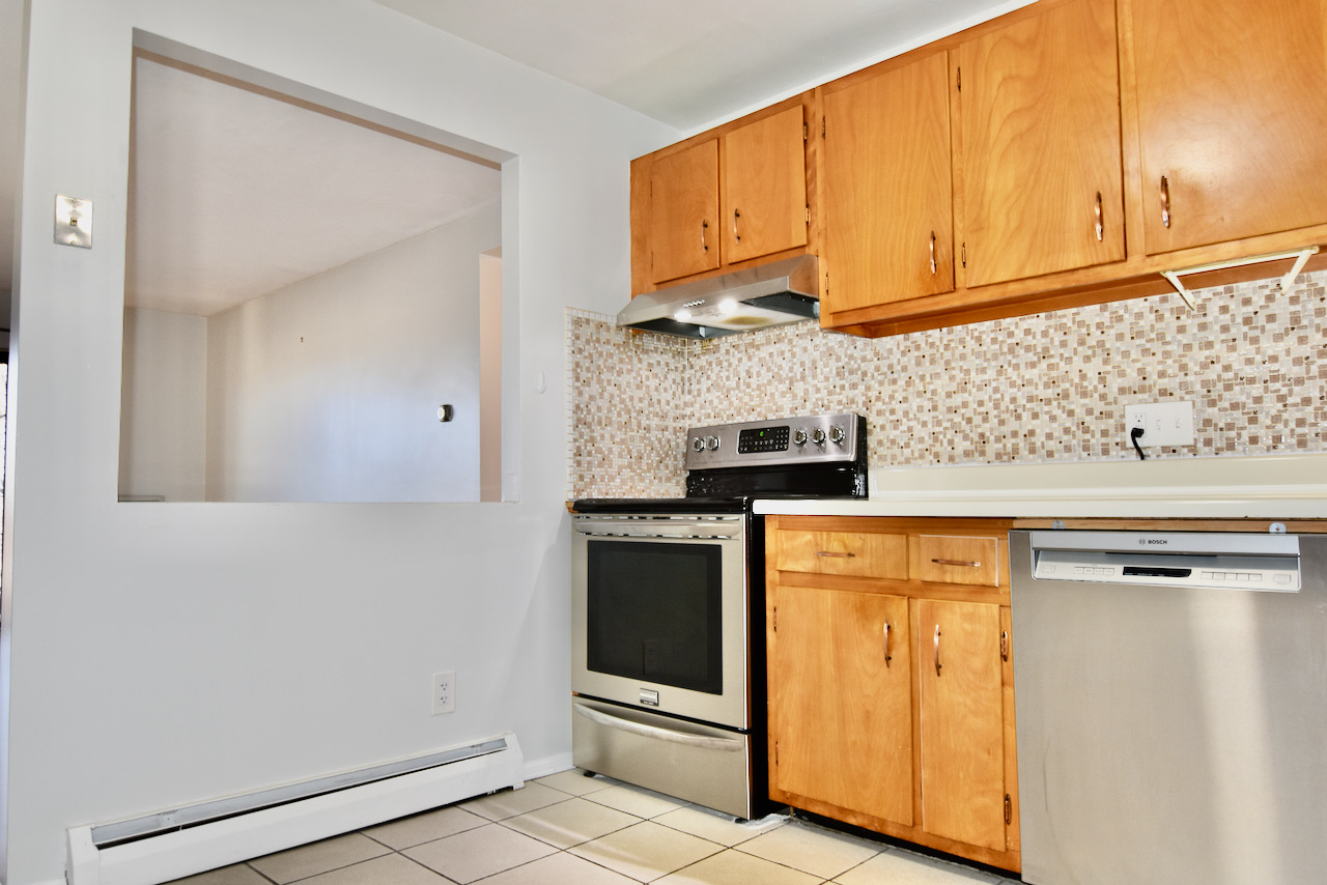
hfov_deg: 73.7
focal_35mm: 24
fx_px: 885
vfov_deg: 53.2
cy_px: 442
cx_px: 664
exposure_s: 1/100
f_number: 2.8
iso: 400
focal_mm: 16
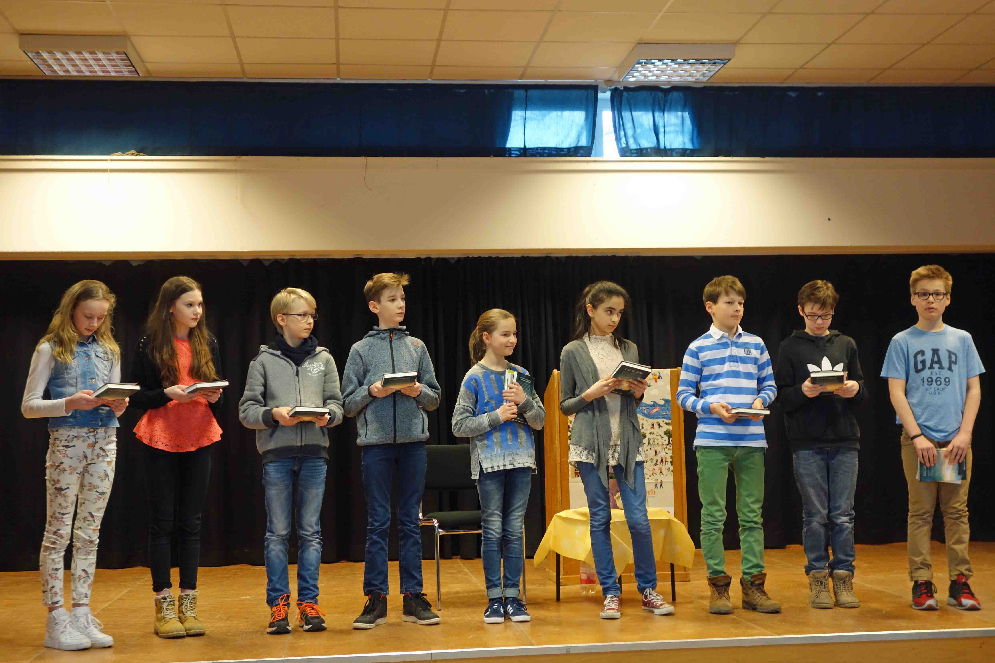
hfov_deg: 40.3
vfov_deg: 27.5
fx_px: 1354
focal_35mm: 49
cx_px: 498
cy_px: 332
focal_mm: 18.02
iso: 640
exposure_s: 1/50
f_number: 3.2
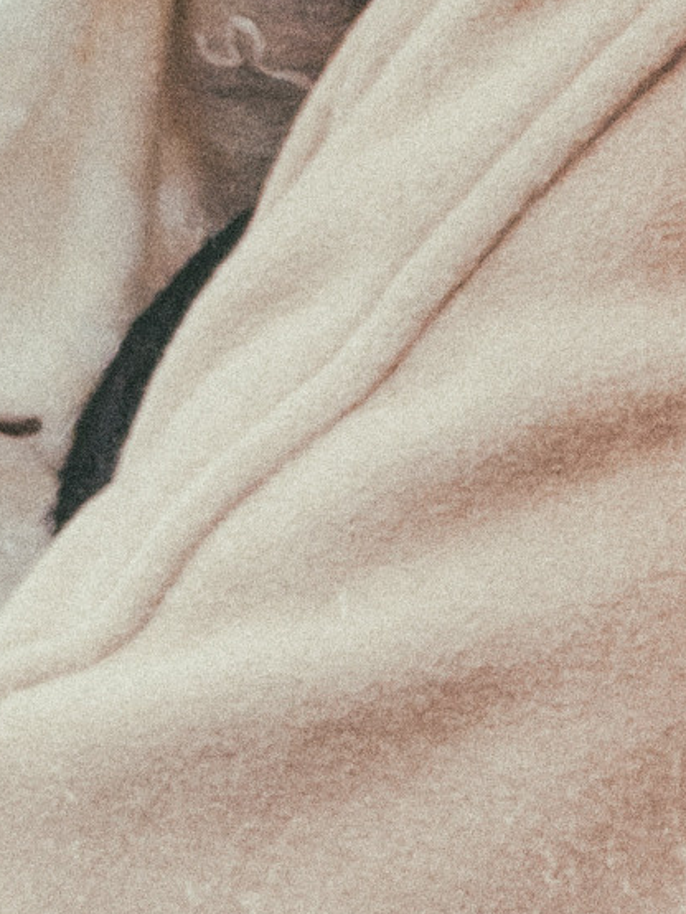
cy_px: -703
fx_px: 24027
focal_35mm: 910
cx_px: 294
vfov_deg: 2.2
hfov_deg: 1.6
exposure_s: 1/125
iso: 100
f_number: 3.5
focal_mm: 49.87
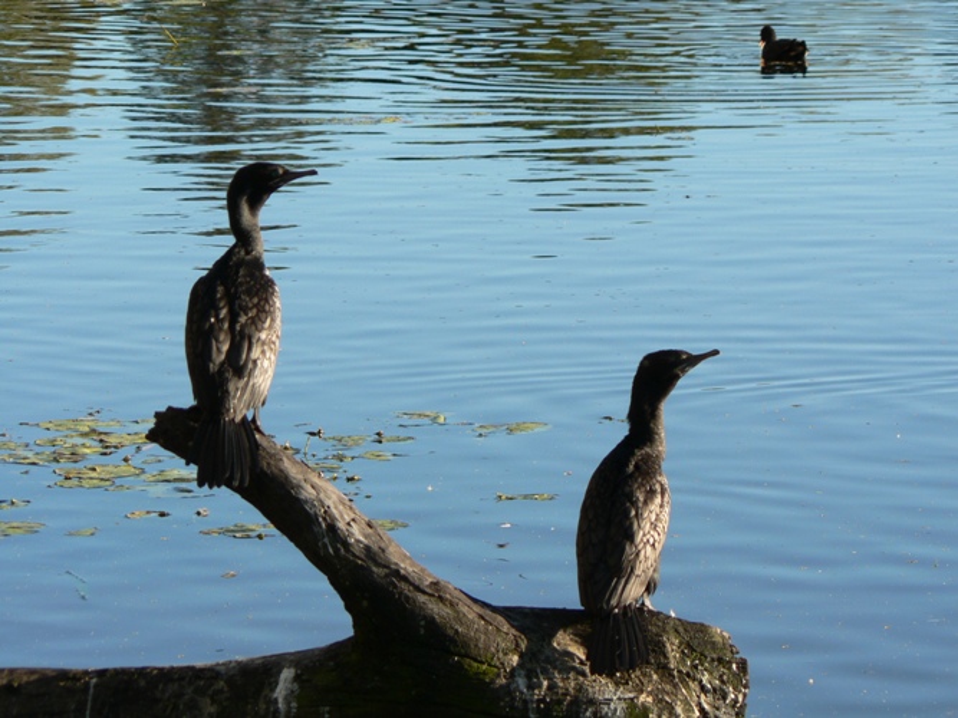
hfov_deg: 7.7
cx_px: 479
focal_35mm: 256
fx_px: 7084
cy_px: 359
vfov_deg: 5.8
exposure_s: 1/250
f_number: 4
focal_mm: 42.6
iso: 80
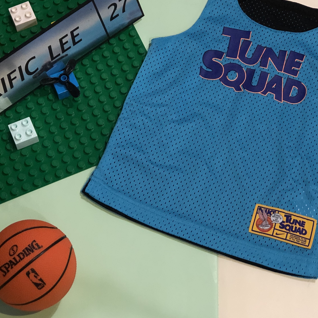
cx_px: 126
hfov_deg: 19.1
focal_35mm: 91
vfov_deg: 19.0
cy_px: 110
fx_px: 946
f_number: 2.8
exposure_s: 1/30
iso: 250
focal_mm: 6.6
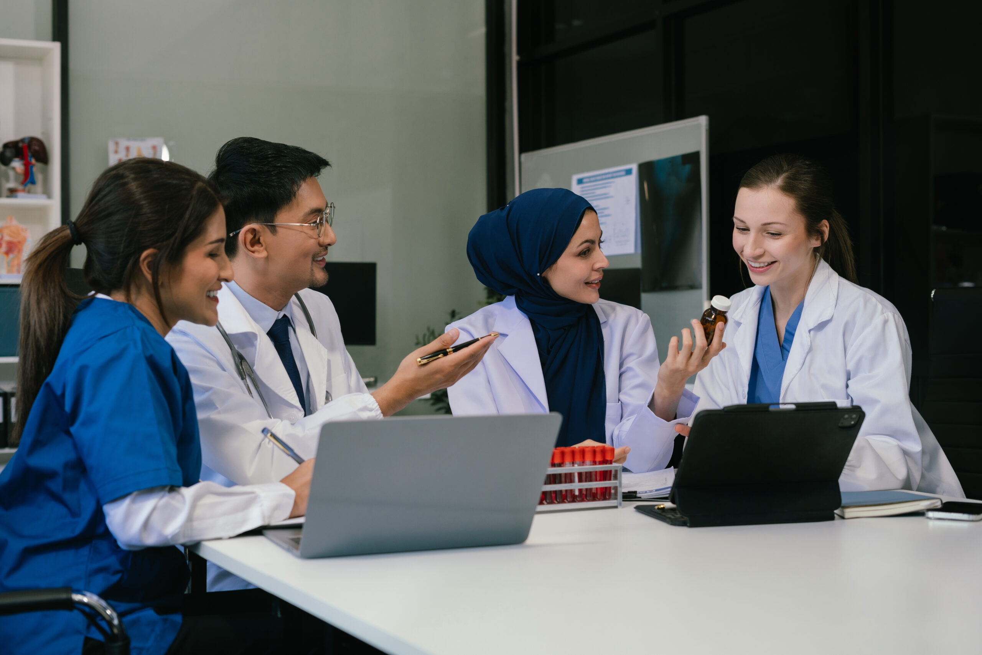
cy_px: 328
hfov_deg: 39.6
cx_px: 491
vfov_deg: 27.0
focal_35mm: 50
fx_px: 1364
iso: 400
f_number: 3.5
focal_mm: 50
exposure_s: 1/160
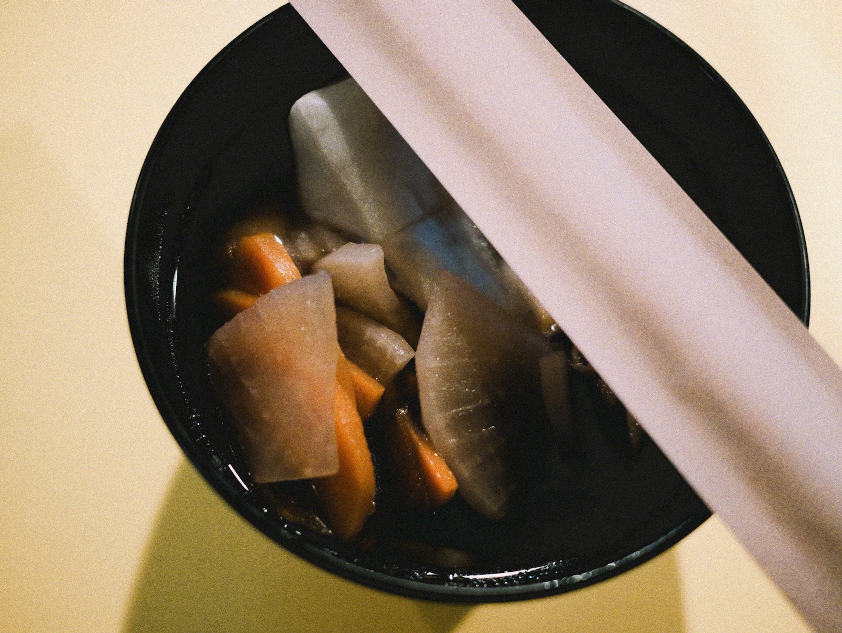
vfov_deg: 36.0
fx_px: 974
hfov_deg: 46.8
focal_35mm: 40
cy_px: 316
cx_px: 421
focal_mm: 20
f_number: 1.7
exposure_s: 1/60
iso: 2500
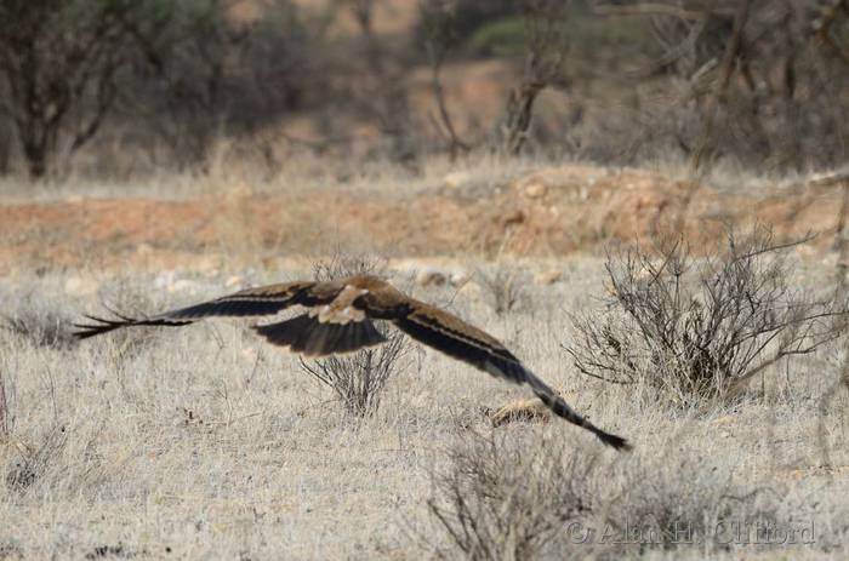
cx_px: 424
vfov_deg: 2.9
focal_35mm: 465
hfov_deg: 4.4
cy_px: 280
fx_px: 10939
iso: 160
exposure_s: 1/500
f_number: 6.3
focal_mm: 310
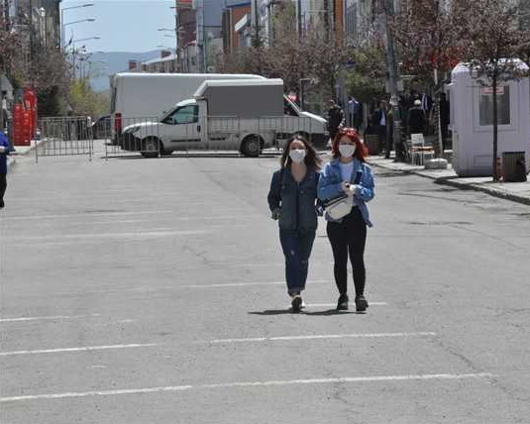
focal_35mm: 180
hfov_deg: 10.7
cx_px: 320
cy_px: 213
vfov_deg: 8.6
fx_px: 2817
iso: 1000
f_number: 14
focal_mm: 105
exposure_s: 1/800
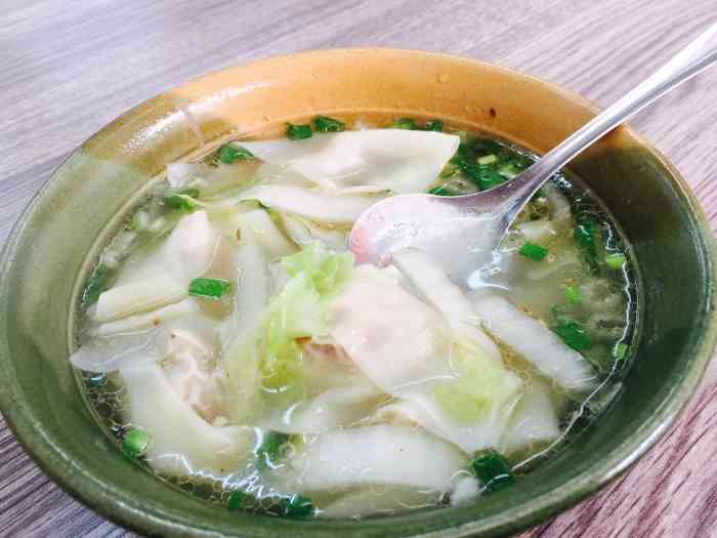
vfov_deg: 48.2
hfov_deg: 61.7
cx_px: 358
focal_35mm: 29
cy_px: 269
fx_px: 601
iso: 40
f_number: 2.2
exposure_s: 1/17
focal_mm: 4.15
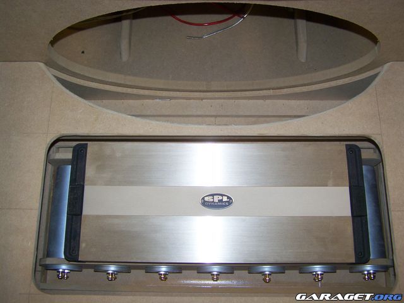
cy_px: 152
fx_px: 443
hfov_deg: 49.0
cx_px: 202
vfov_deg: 37.7
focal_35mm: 38
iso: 80
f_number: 2.8
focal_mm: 6.3
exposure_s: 1/60
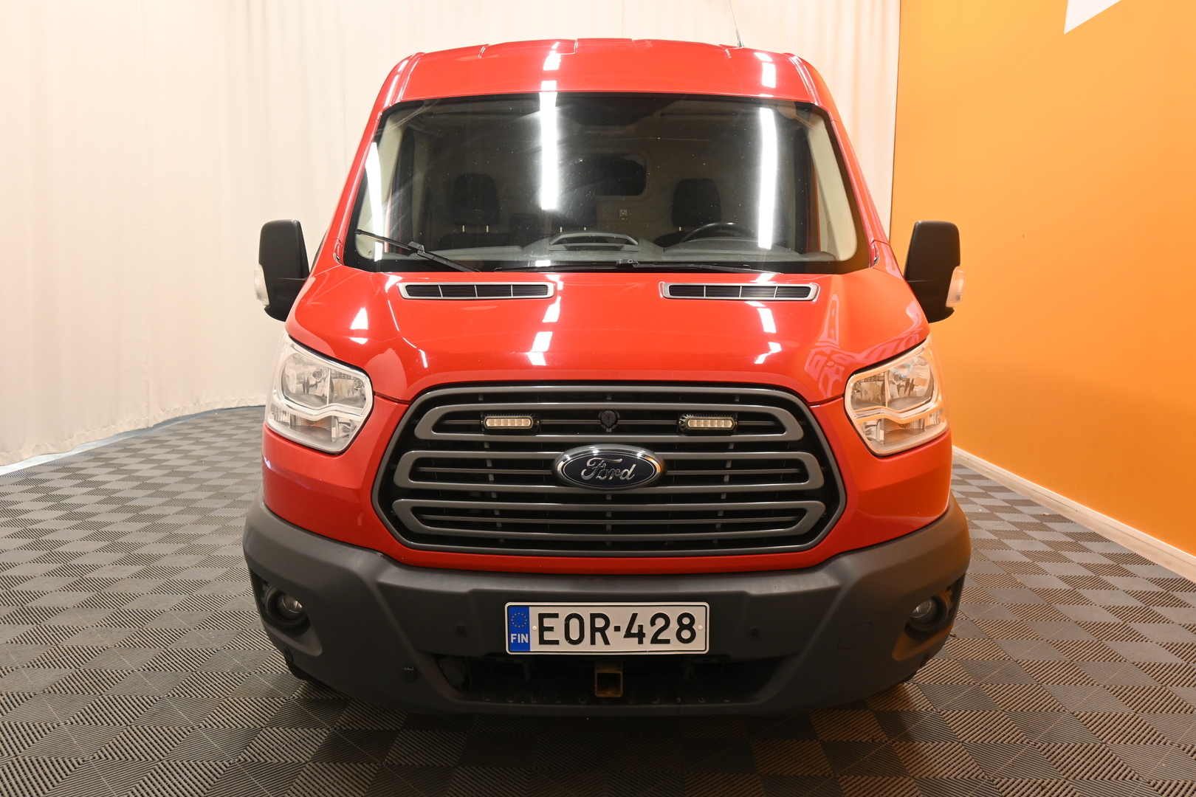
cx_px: 598
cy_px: 398
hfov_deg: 65.9
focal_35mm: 28
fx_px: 922
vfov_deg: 46.8
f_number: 5.6
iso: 900
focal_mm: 18.5
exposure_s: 1/30
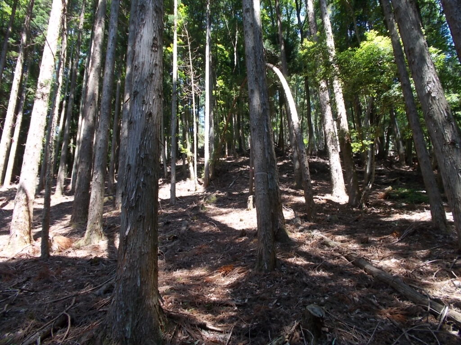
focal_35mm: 26
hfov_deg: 67.3
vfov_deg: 53.1
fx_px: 346
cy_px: 172
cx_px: 230
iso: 80
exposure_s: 1/80
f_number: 3.2
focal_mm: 4.6
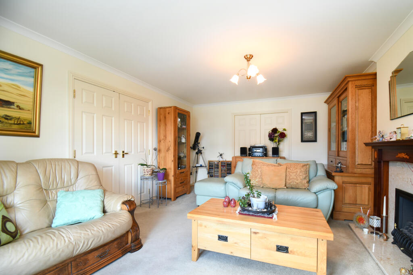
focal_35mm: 15
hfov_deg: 100.4
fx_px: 172
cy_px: 138
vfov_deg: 77.3
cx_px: 206
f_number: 8
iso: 320
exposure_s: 1/4
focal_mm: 10
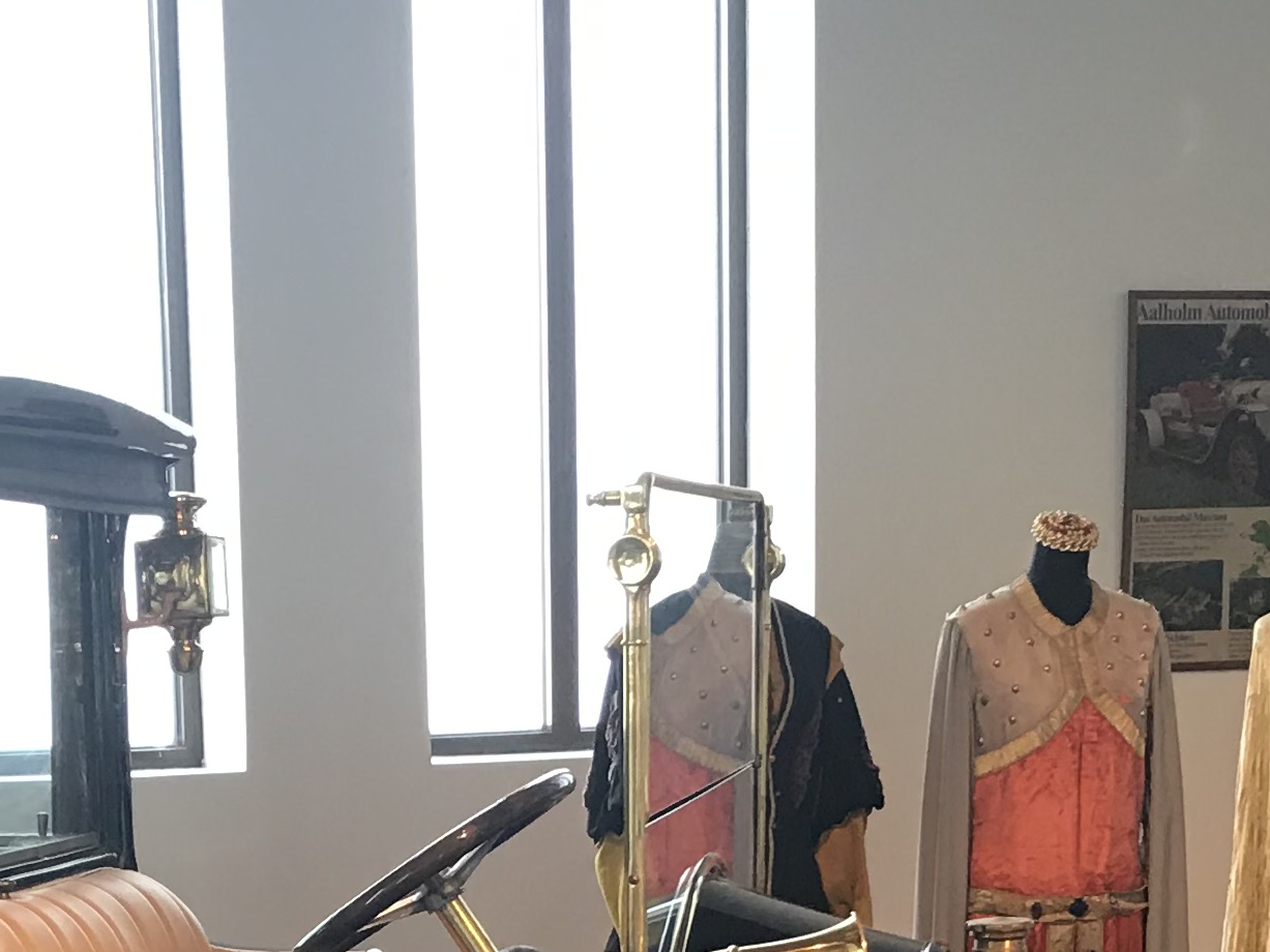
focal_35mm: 92
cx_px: 271
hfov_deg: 21.1
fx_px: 3375
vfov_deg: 15.2
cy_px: 1307
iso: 32
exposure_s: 1/33
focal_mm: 3.99
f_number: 1.8
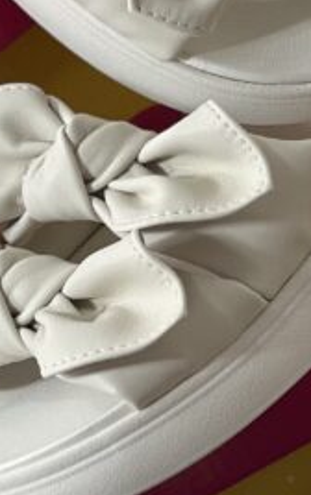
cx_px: 204
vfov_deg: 7.4
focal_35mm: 284
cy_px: 352
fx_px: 3843
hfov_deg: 4.6
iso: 100
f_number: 2.8
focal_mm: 9
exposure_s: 1/120
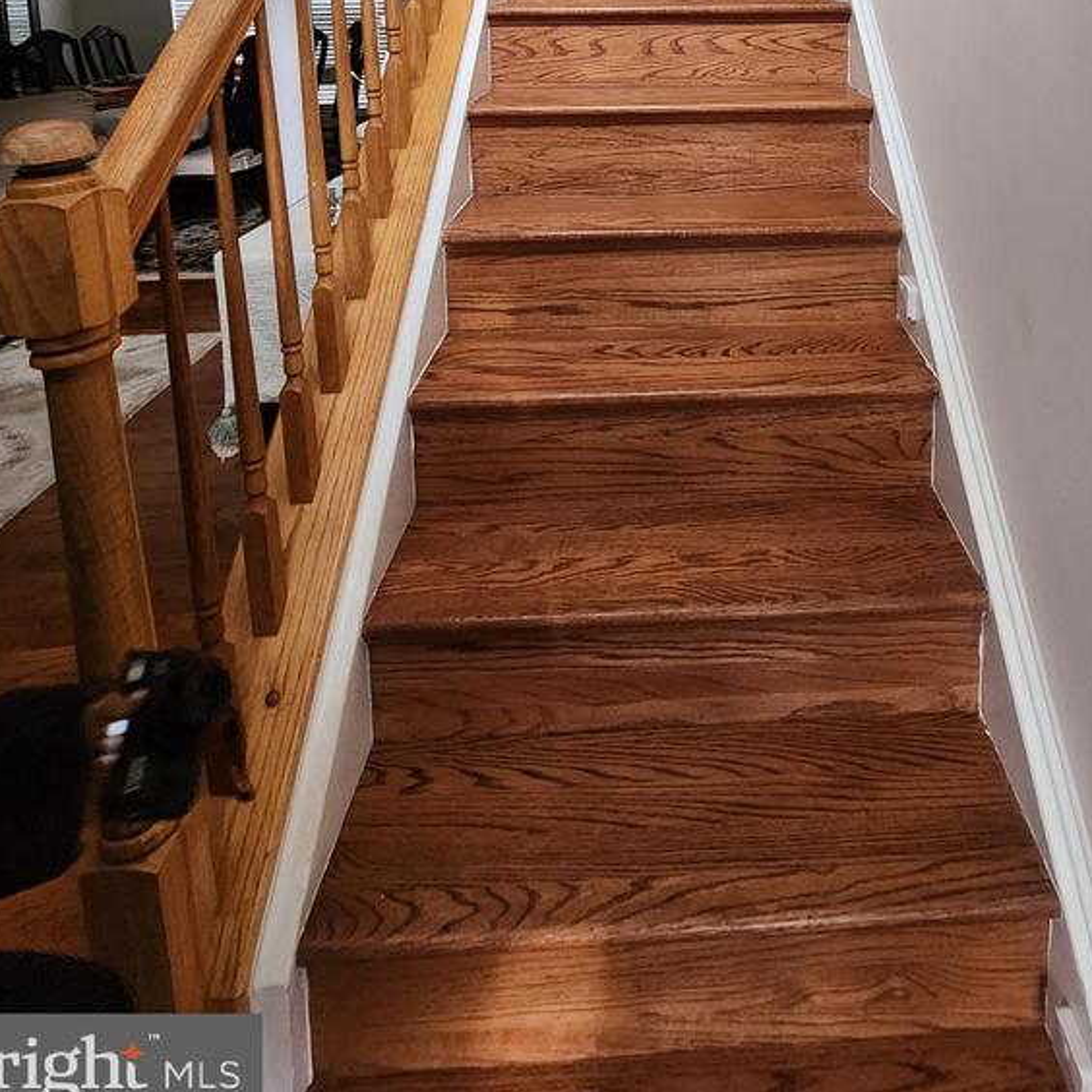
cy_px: 79
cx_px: 707
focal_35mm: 22
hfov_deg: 68.1
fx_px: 785
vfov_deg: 58.0
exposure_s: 1/60
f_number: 2.2
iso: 320
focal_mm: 2.2
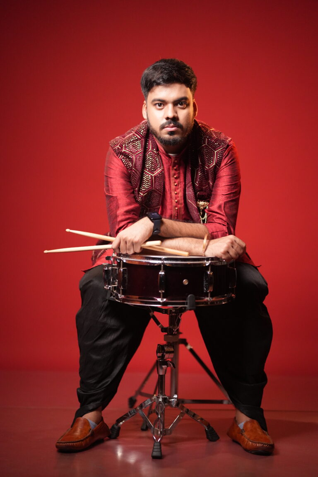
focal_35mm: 85
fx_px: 1126
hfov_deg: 16.1
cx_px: 159
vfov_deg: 23.9
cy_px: 238
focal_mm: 85
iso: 3200
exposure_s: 1/200
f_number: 1.4
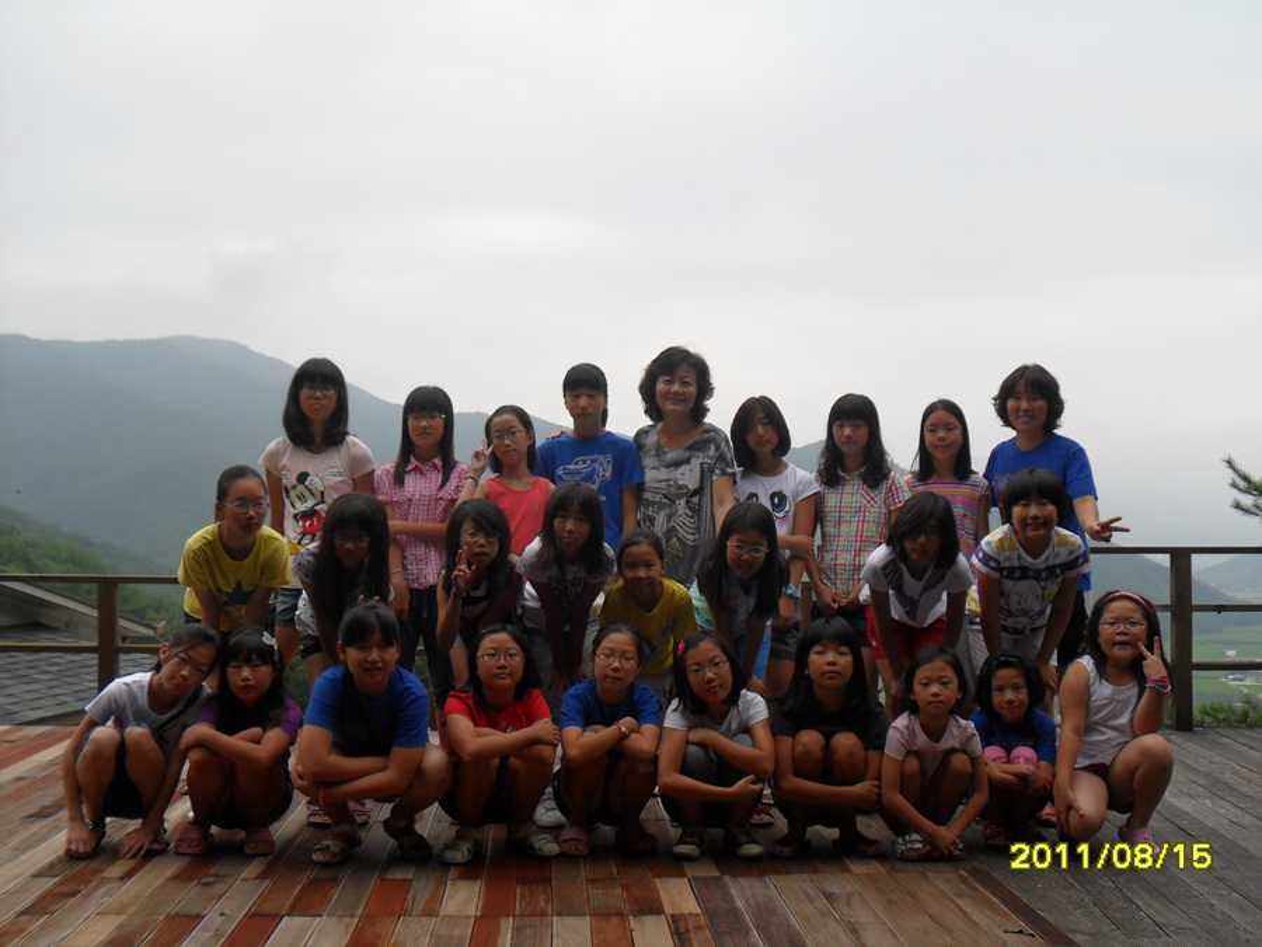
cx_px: 631
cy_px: 474
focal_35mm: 45
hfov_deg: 42.1
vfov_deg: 32.2
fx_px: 1641
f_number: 3.5
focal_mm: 8.1
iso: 80
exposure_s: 1/250
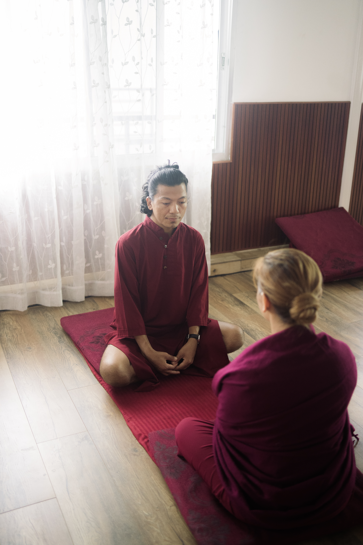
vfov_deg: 54.4
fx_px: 529
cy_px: 272
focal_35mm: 35
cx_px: 182
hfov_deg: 37.9
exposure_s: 1/200
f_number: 1.8
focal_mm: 35
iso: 2500
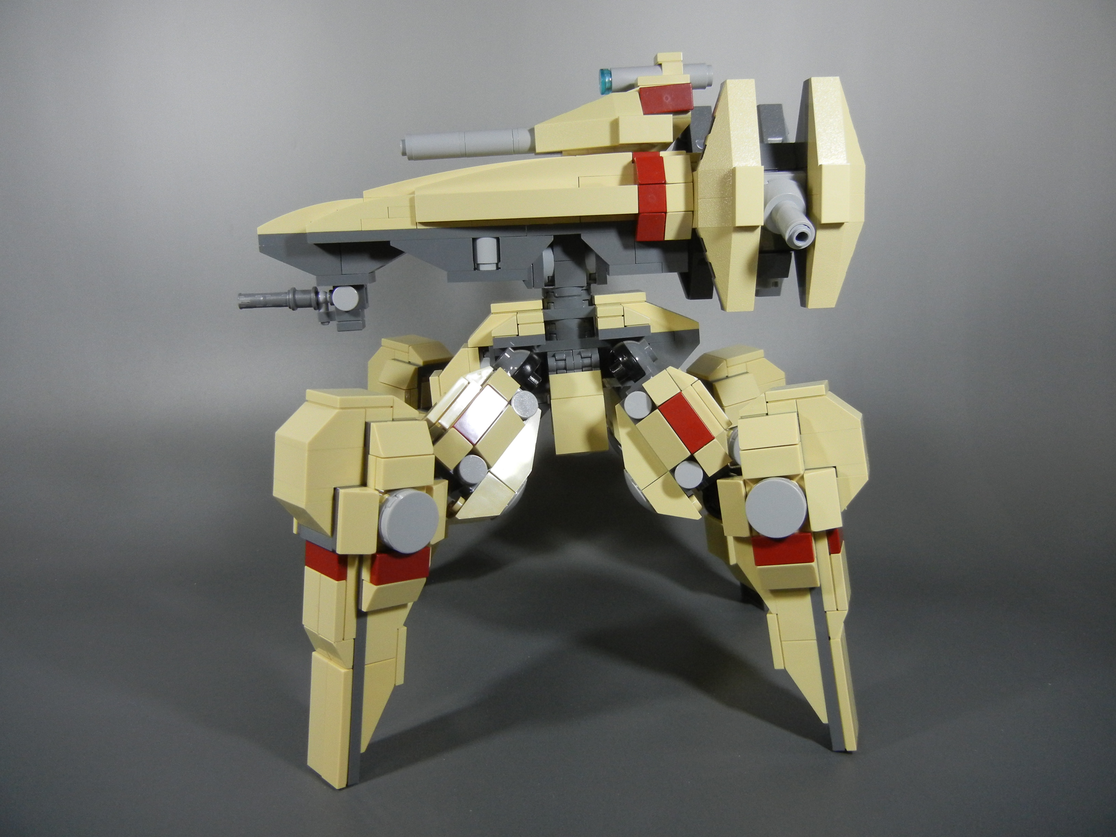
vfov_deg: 46.8
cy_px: 418
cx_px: 558
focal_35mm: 30
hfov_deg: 60.0
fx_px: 967
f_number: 3.5
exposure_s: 1/64.1
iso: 400
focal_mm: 5.4
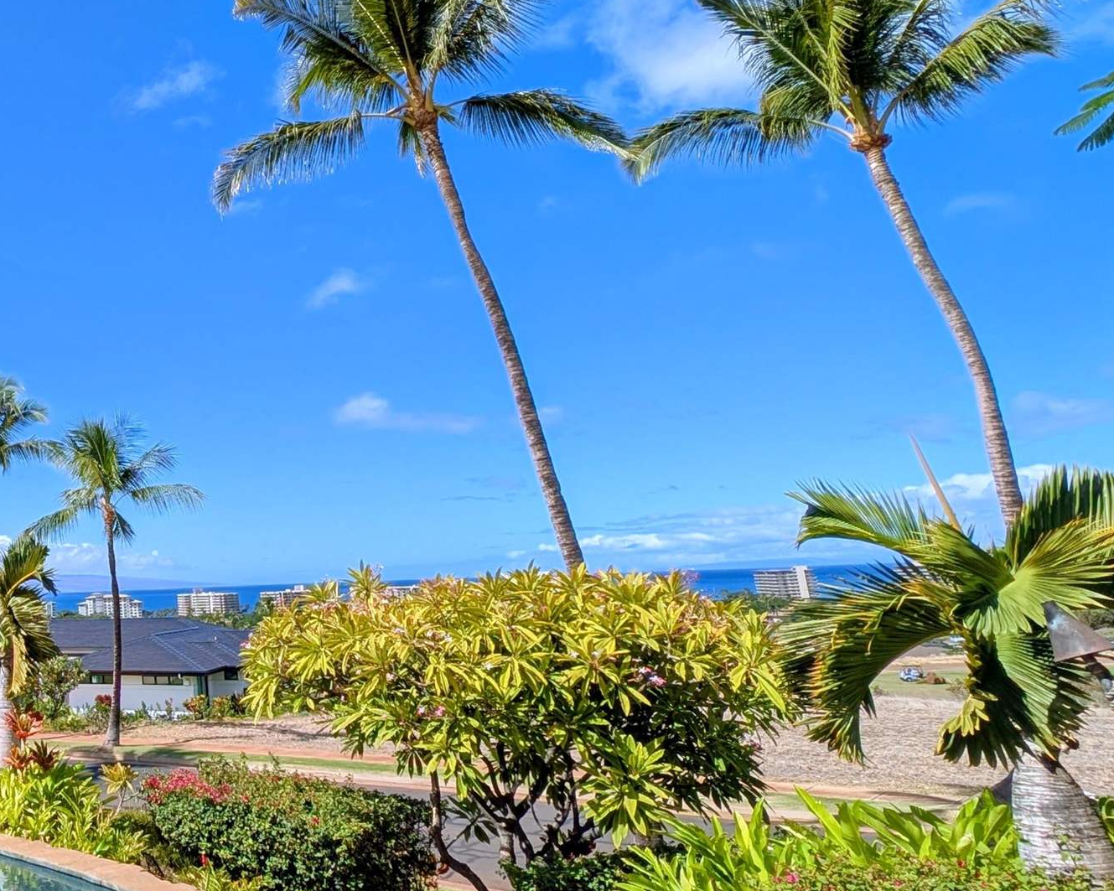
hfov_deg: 51.6
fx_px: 890
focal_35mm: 27
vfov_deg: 53.0
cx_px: 6
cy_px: 381
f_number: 1.95
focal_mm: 2.23
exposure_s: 1/1953
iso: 49
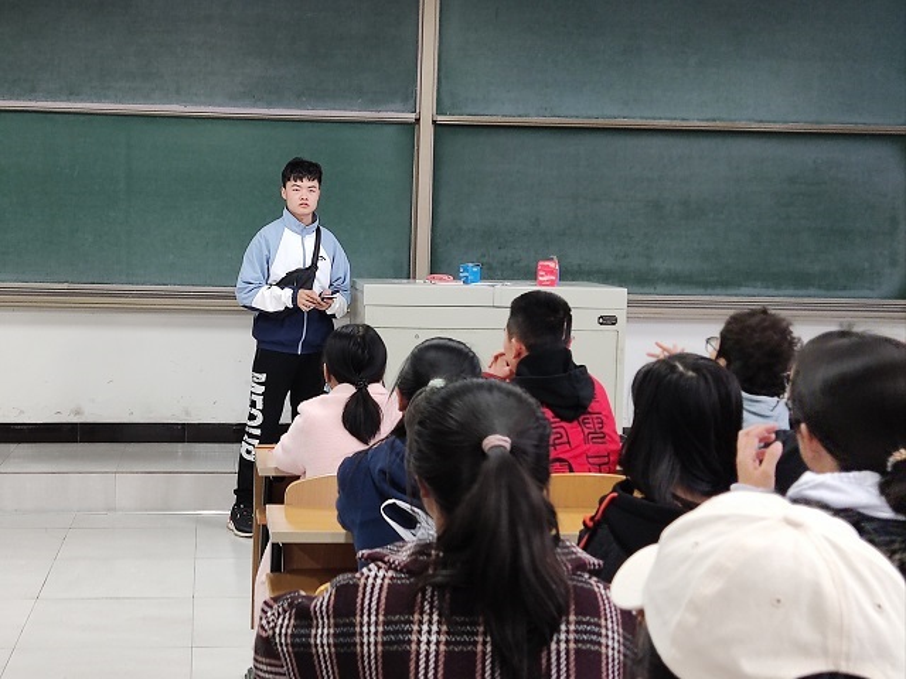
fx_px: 995
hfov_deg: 49.0
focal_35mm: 38
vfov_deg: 37.7
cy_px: 340
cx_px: 453
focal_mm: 4.71
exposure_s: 1/60
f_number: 1.79
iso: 469
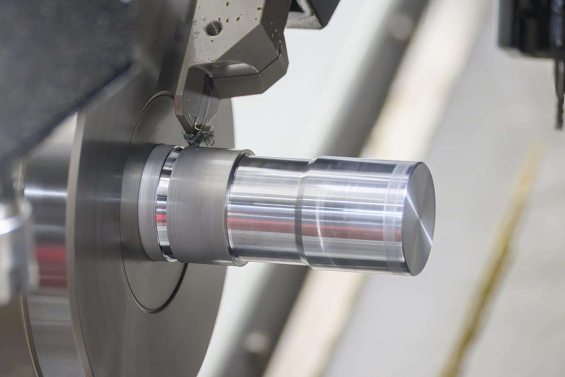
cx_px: 282
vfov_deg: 6.8
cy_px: 188
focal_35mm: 202
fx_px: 3178
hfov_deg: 10.2
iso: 1000
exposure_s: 1/40
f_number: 5.6
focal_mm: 135
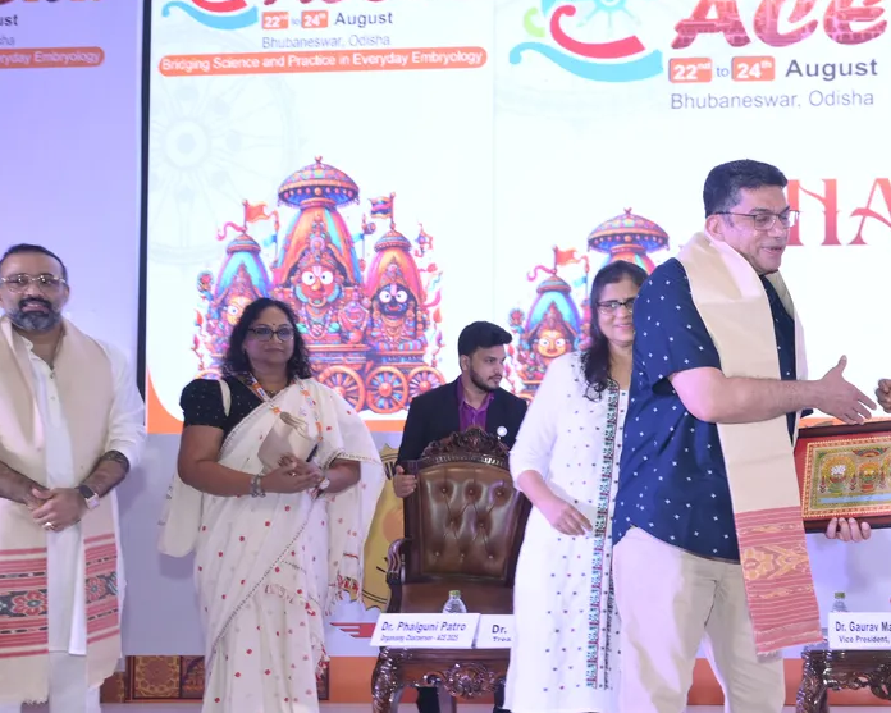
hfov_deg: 35.1
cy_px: 419
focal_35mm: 50
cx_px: 807
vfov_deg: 30.2
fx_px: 1319
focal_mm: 29
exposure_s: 1/125
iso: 500
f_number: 4
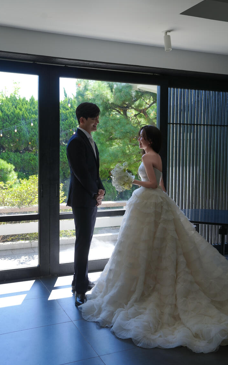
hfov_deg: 30.5
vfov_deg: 47.2
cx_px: 119
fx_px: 418
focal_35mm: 42
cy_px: 179
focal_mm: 39
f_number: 4.5
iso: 200
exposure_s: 1/160
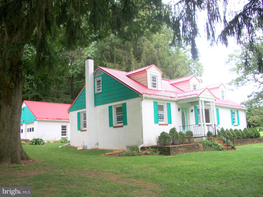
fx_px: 266
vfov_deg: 40.7
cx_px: 132
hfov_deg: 52.6
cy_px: 98
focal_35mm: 35
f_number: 3.1
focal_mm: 6.3
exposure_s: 1/60
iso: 80
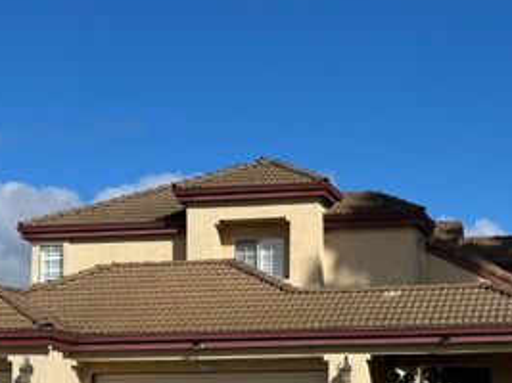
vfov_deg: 16.2
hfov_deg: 21.8
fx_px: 1331
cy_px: 344
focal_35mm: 90
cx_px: 297
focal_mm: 6.86
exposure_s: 1/7634
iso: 64
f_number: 1.78
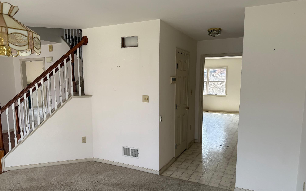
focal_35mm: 26
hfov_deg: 70.4
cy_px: 106
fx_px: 217
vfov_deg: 47.5
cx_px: 153
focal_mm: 6.76
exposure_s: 1/243
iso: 80
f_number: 1.78
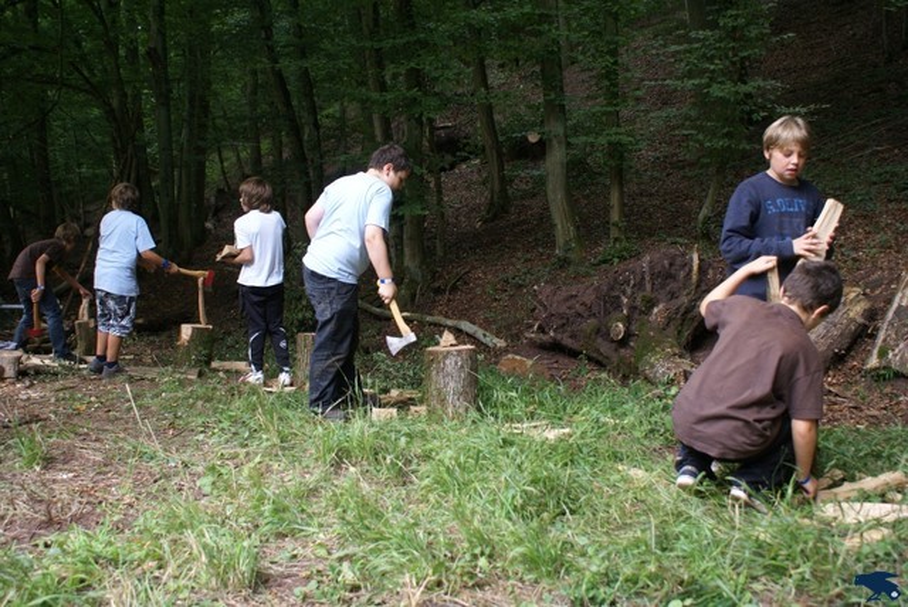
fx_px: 833
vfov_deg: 40.0
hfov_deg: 57.2
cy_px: 304
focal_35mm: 33
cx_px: 454
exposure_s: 1/160
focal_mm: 22
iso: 125
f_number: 4
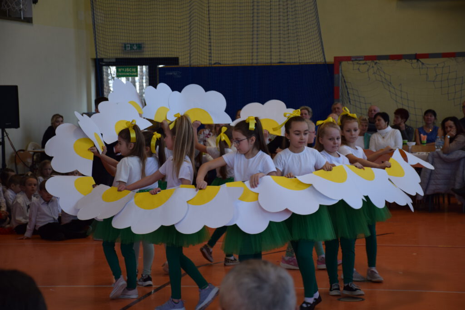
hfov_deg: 19.5
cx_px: 232
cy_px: 155
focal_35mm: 105
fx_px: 1356
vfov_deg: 13.0
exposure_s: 1/100
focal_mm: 70
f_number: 5
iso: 400
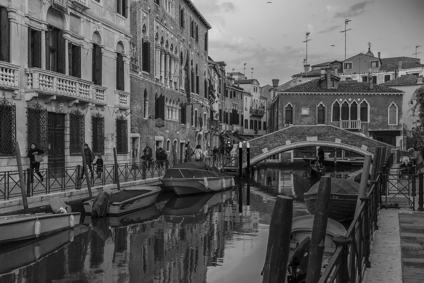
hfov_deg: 47.4
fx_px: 483
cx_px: 212
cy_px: 142
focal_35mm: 41
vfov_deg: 32.6
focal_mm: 41
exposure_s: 1/60
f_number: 8
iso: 1600
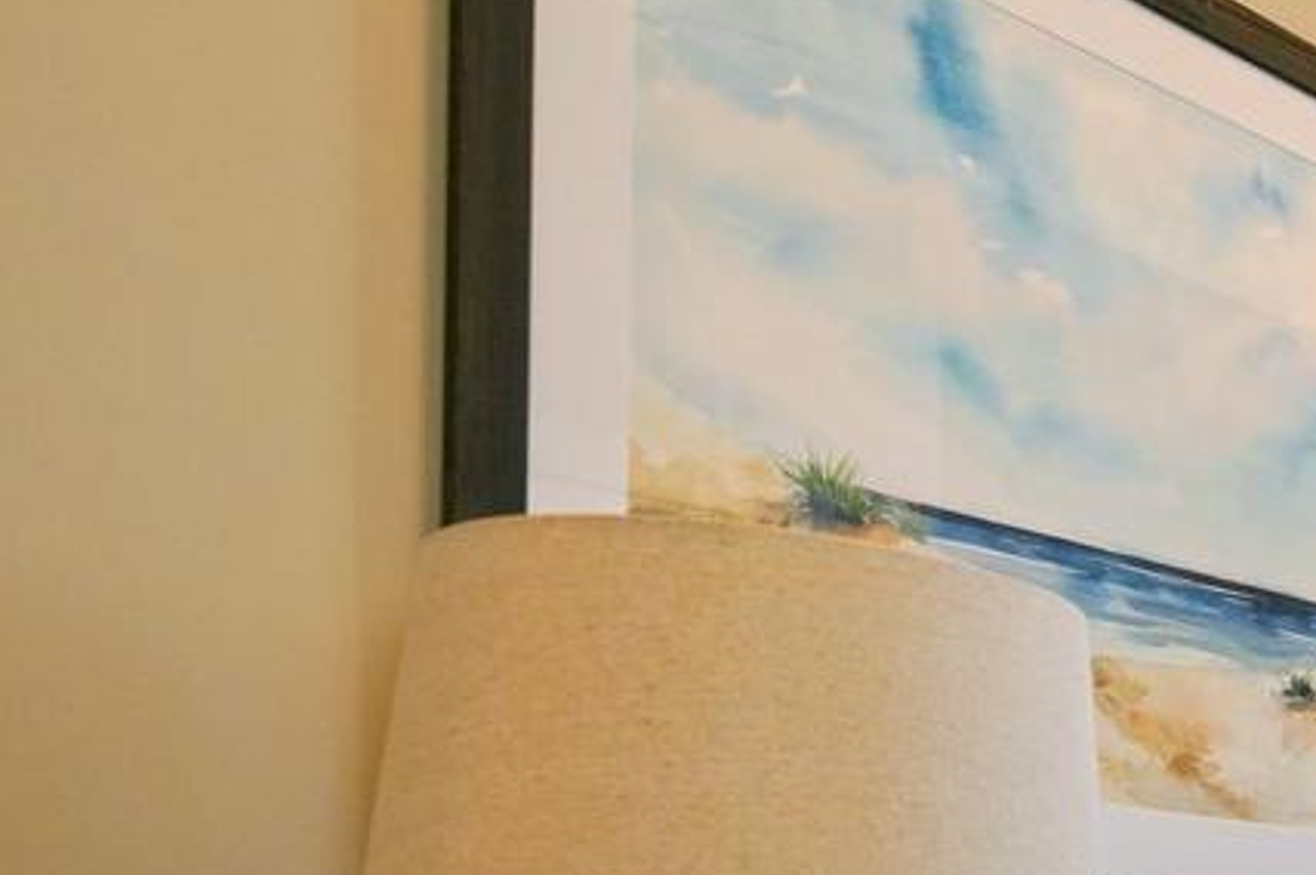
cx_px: 1800
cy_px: 1017
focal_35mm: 54
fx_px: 1972
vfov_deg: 23.2
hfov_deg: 28.6
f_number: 4
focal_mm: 16
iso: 640
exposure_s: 1/160
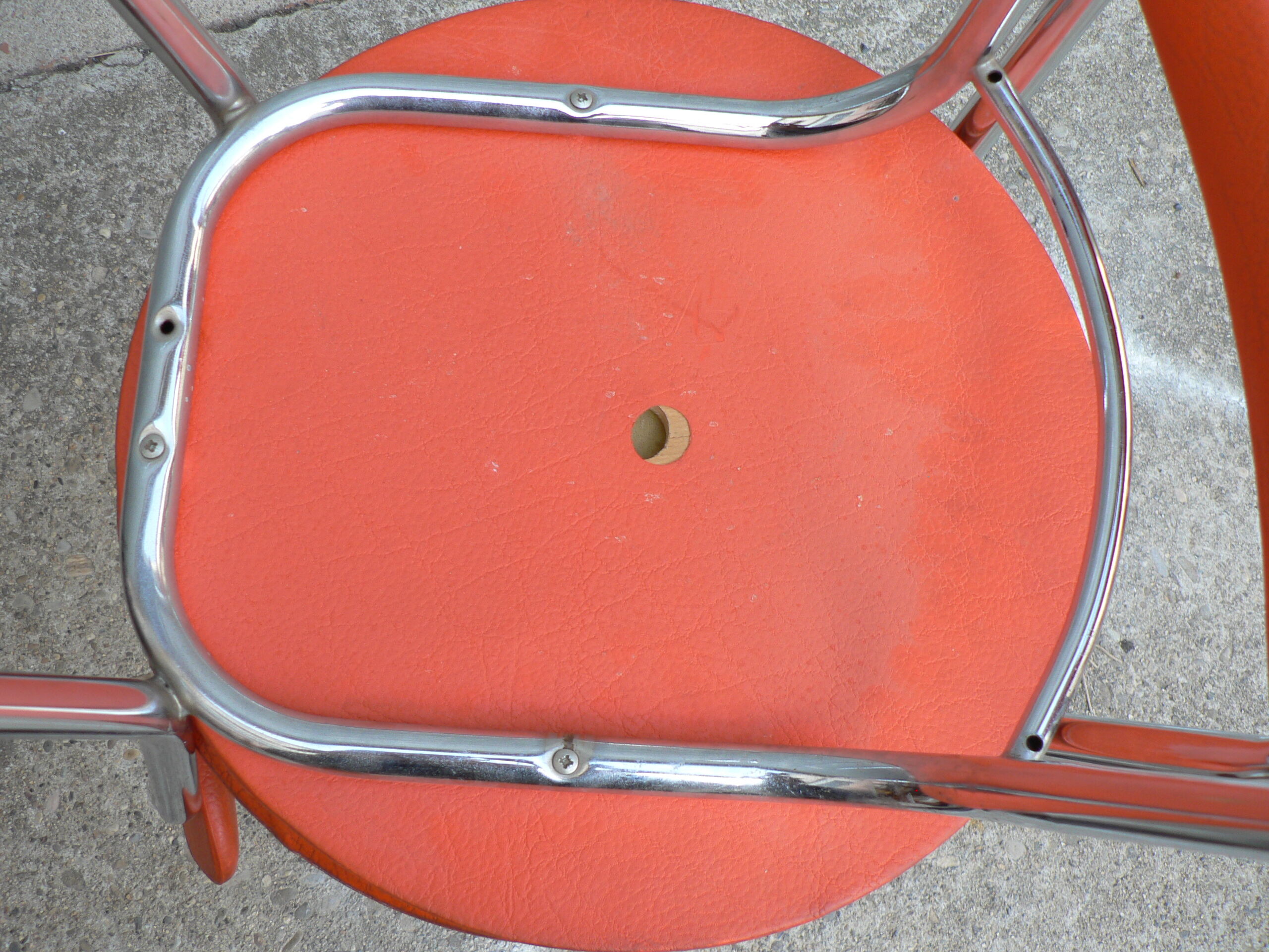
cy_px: 476
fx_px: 1320
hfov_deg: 51.4
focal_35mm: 36
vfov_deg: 39.7
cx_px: 634
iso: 80
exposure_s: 1/125
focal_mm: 6
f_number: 2.8
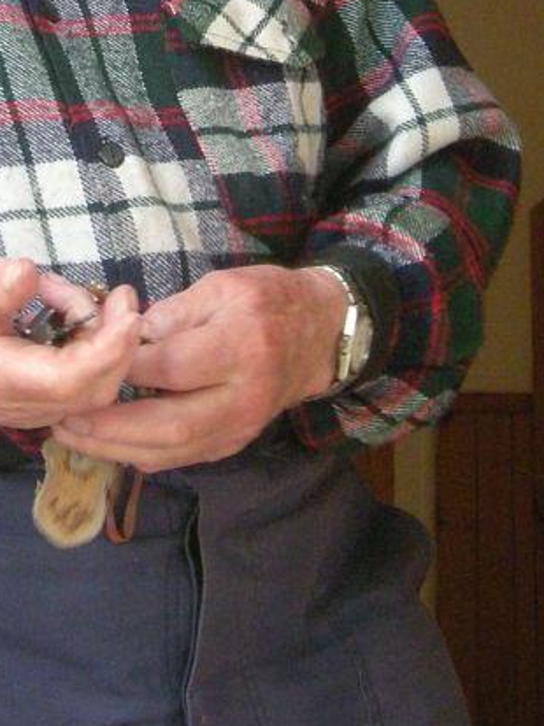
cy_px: -62
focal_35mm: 134
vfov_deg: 14.4
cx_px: -9
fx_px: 2811
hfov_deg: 10.9
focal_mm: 8.8
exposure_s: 1/21.6
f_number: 3.8
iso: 400
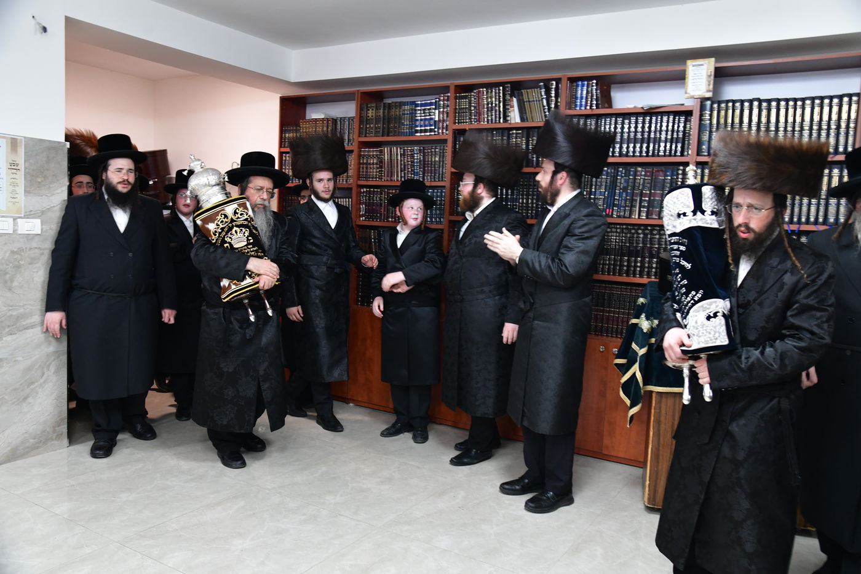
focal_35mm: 28
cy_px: 287
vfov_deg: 46.4
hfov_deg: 65.5
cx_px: 430
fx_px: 670
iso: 2000
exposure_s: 1/100
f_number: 5.6
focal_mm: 28
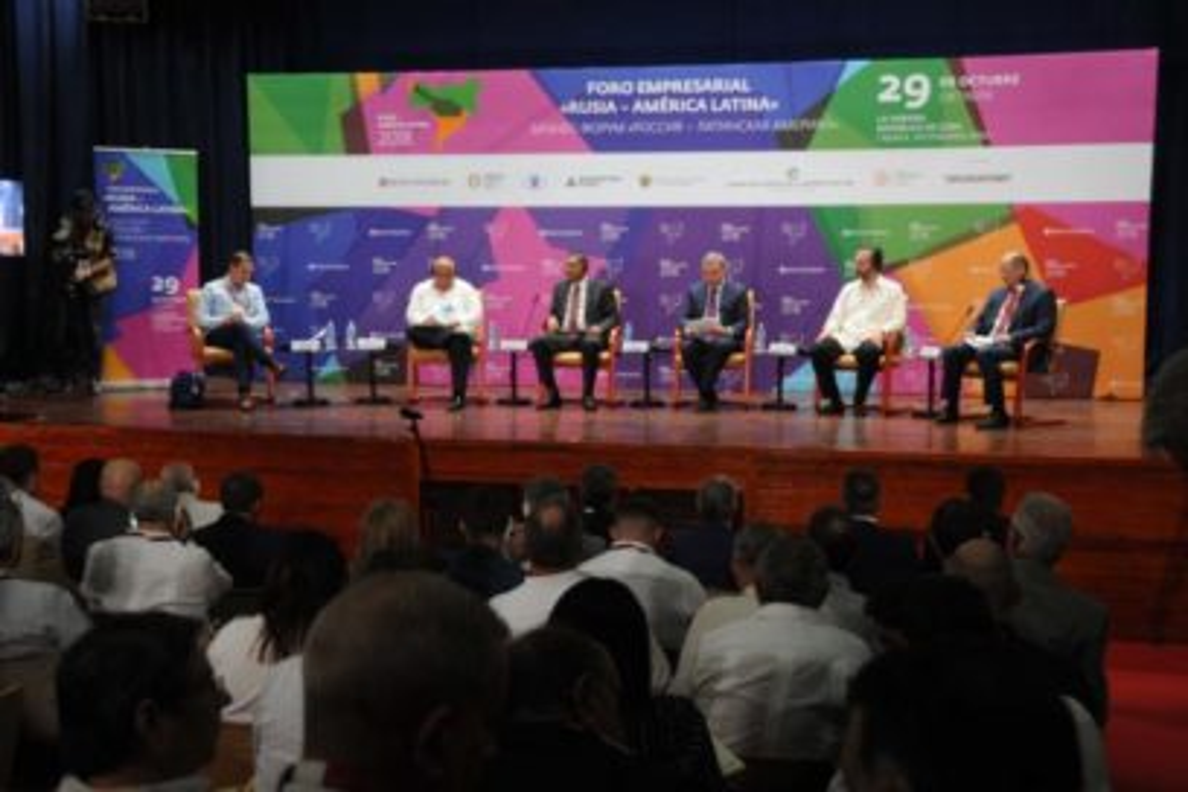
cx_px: 594
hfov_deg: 41.1
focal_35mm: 48
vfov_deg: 28.1
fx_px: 1584
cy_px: 396
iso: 800
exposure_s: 1/40
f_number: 4
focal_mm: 32
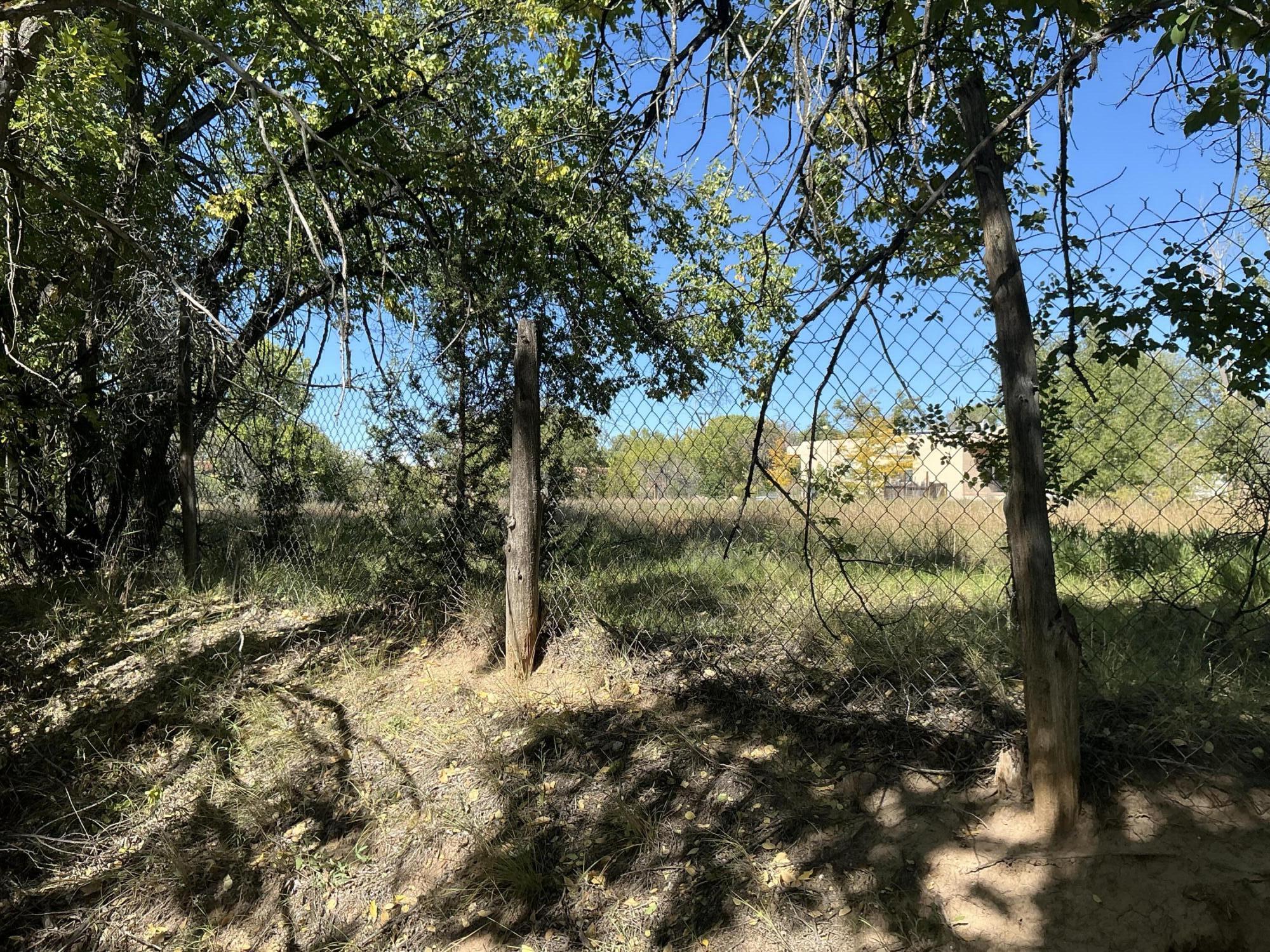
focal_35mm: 28
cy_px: 476
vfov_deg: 49.7
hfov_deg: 63.4
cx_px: 635
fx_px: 1027
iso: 25
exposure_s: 1/898
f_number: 1.8
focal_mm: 3
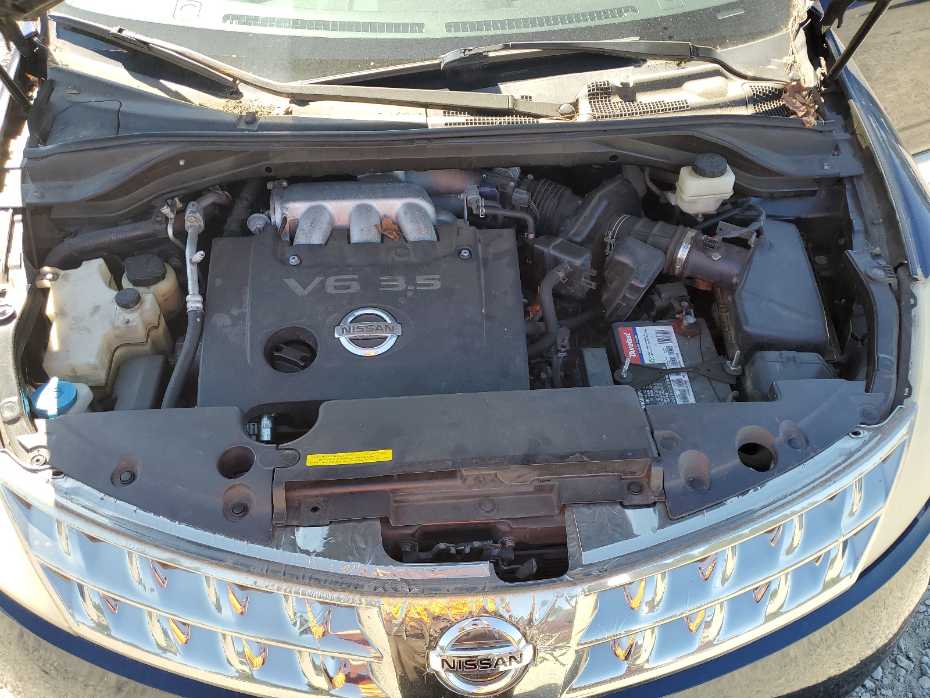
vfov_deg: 53.1
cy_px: 349
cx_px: 465
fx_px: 699
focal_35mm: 26
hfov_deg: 67.3
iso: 50
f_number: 1.5
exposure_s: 1/357
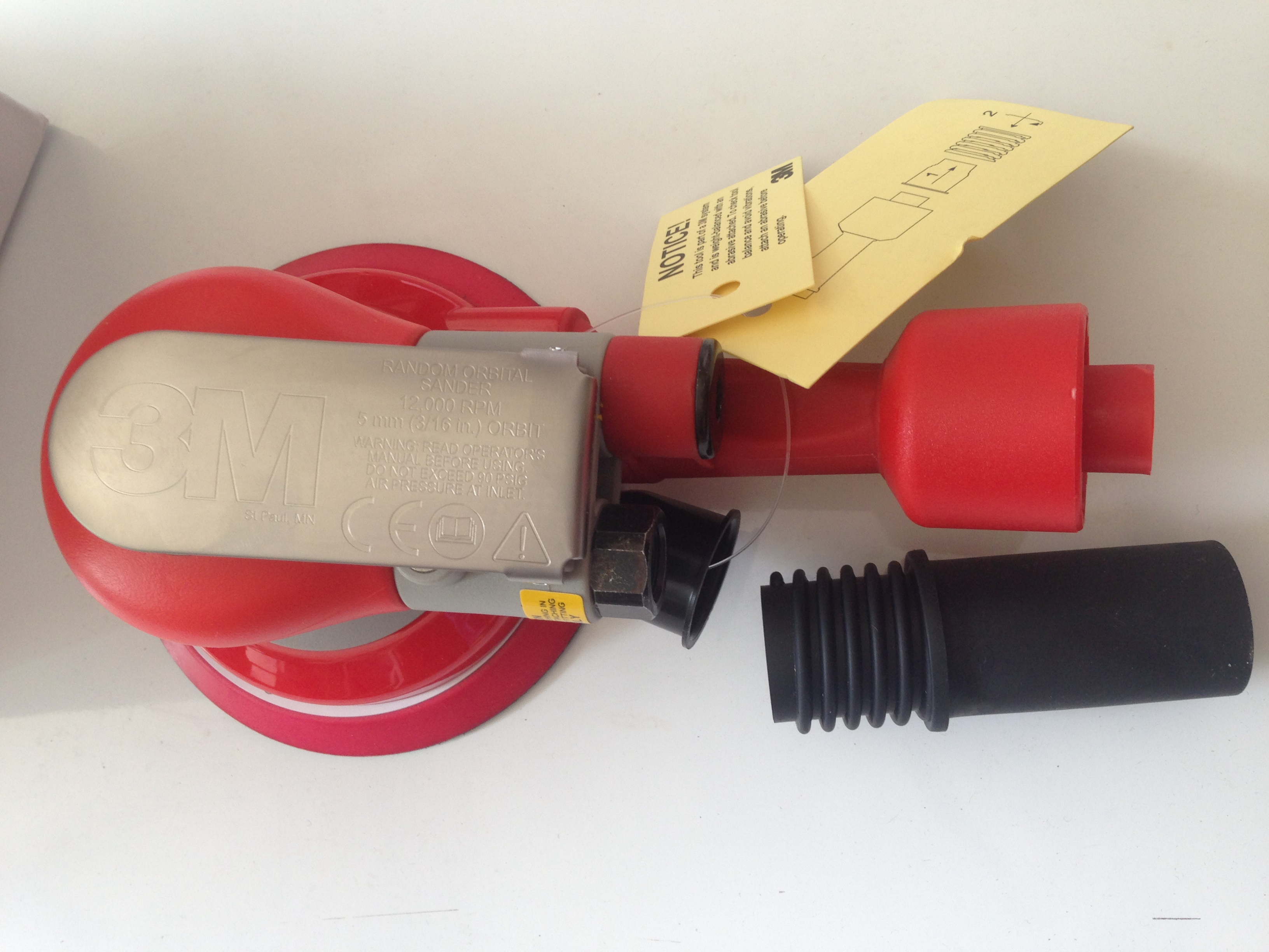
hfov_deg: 55.4
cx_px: 634
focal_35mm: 33
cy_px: 476
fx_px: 1210
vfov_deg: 42.9
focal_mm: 4.12
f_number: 2.4
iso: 64
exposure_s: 1/30
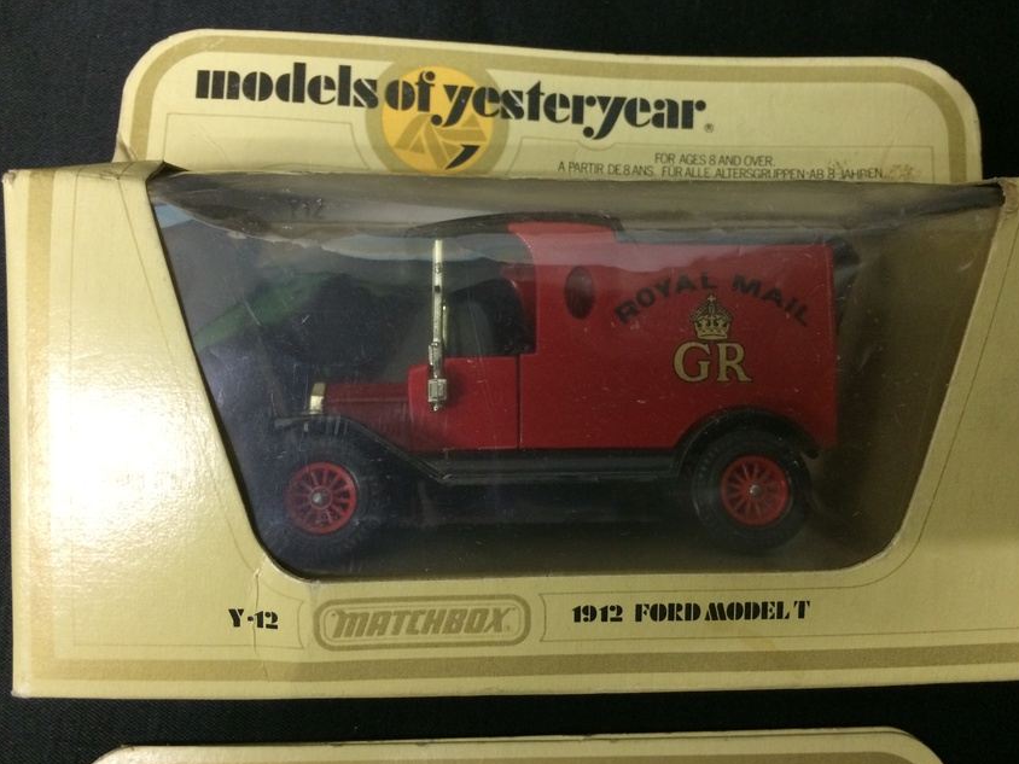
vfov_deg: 44.2
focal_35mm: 32
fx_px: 942
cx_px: 517
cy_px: 366
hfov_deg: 56.8
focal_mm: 4.12
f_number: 2.2
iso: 320
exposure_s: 1/24
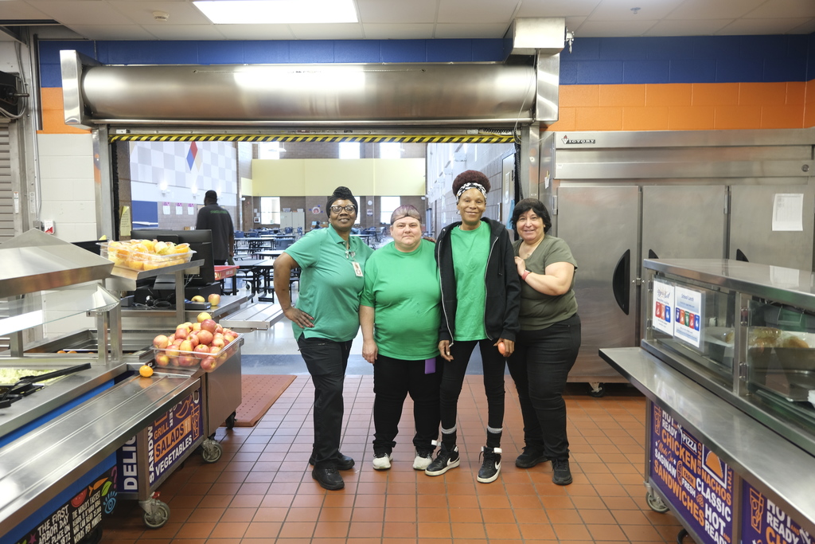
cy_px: 272
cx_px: 408
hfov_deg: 65.5
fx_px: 634
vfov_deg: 46.4
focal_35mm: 28
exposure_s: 1/27
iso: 640
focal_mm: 18.4
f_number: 4
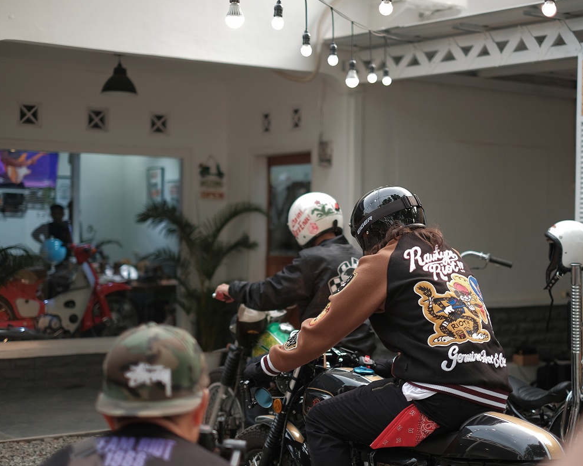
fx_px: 1035
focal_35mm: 60
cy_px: 232
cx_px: 348
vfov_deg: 25.4
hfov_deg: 31.4
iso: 100
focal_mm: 35
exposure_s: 1/160
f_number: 1.4
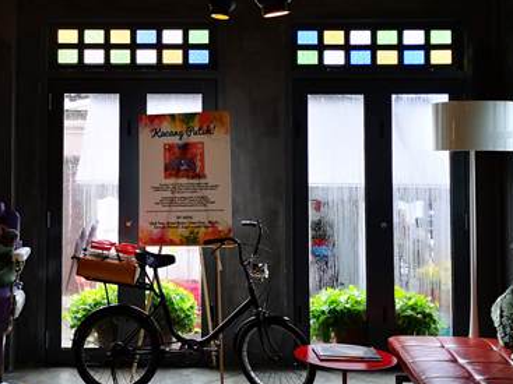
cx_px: 159
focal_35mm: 53
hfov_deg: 35.7
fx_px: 785
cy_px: 124
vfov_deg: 27.3
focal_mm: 3.95
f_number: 1.8
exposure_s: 1/50
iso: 125
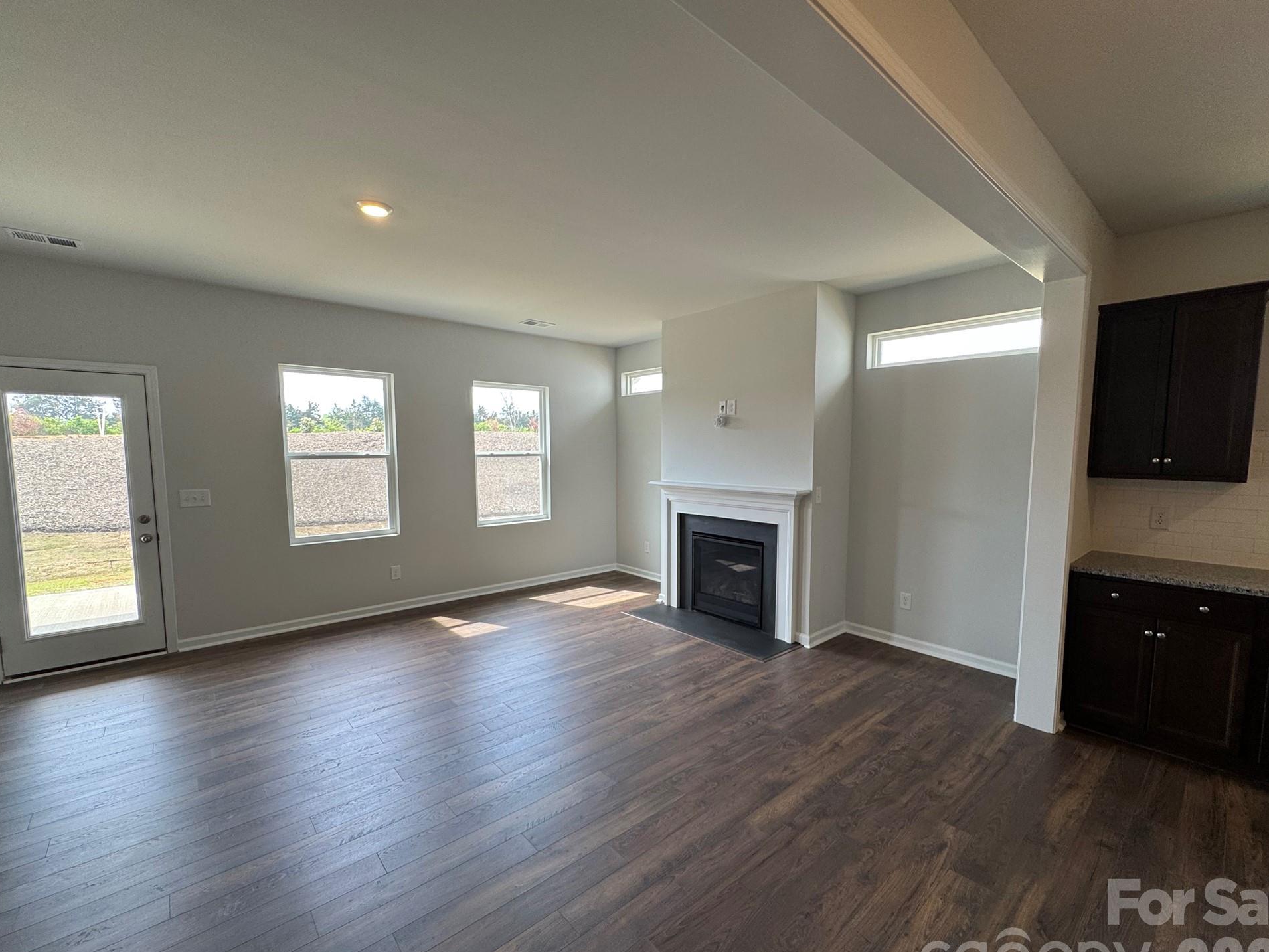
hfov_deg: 98.2
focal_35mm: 15
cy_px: 499
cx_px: 639
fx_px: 550
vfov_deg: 81.7
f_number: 2.2
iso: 64
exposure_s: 1/120
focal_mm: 2.22
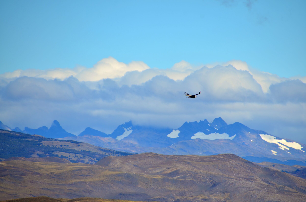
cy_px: 101
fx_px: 3436
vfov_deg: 3.4
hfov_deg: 5.1
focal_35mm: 405
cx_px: 153
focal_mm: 270
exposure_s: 1/640
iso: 100
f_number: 8
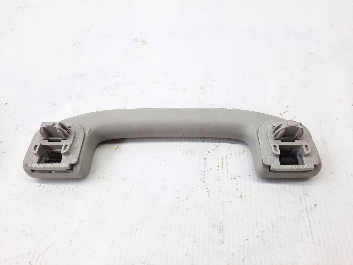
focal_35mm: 25
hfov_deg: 69.4
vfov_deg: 54.9
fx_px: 255
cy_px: 132
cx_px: 176
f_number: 2
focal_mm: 4.6
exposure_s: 1/50
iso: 64
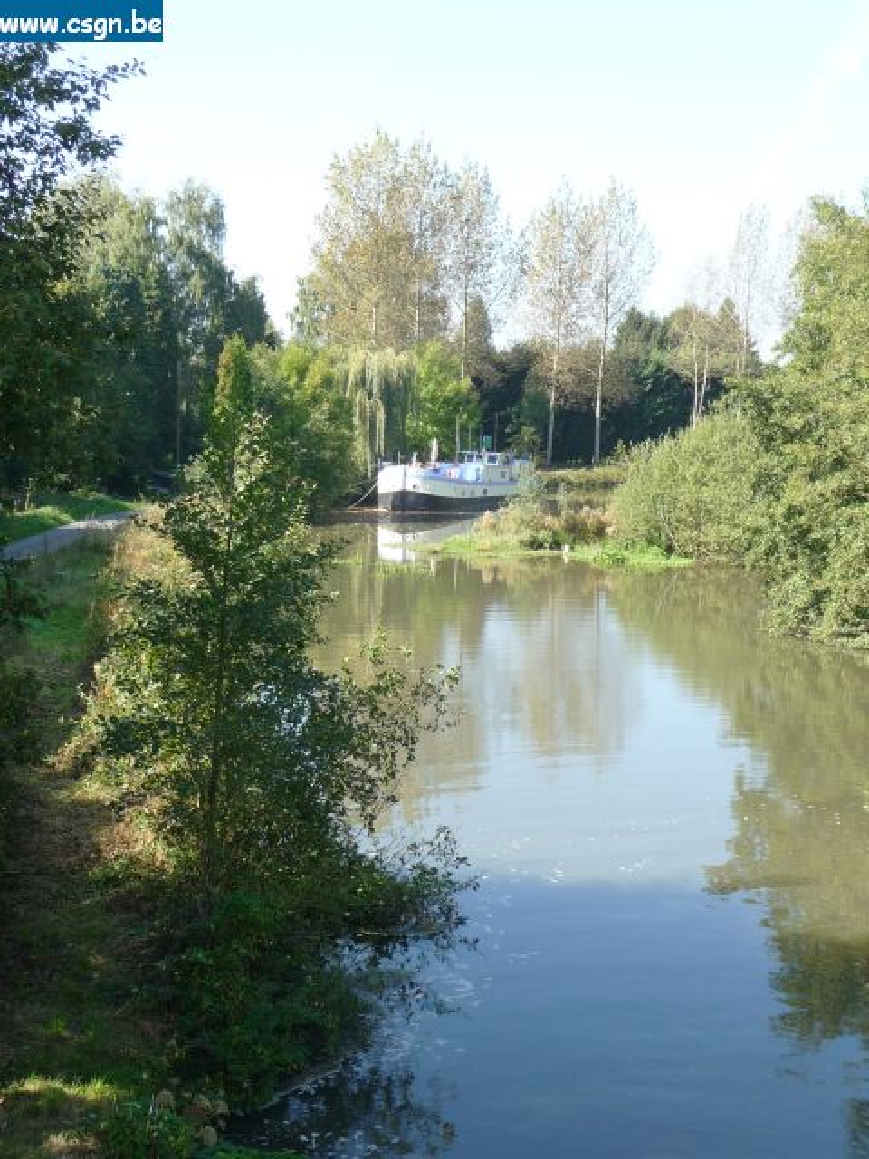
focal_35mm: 46
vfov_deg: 41.2
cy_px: 580
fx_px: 1540
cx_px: 434
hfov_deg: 31.5
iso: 100
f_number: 3.6
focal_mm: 5.6
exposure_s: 1/200
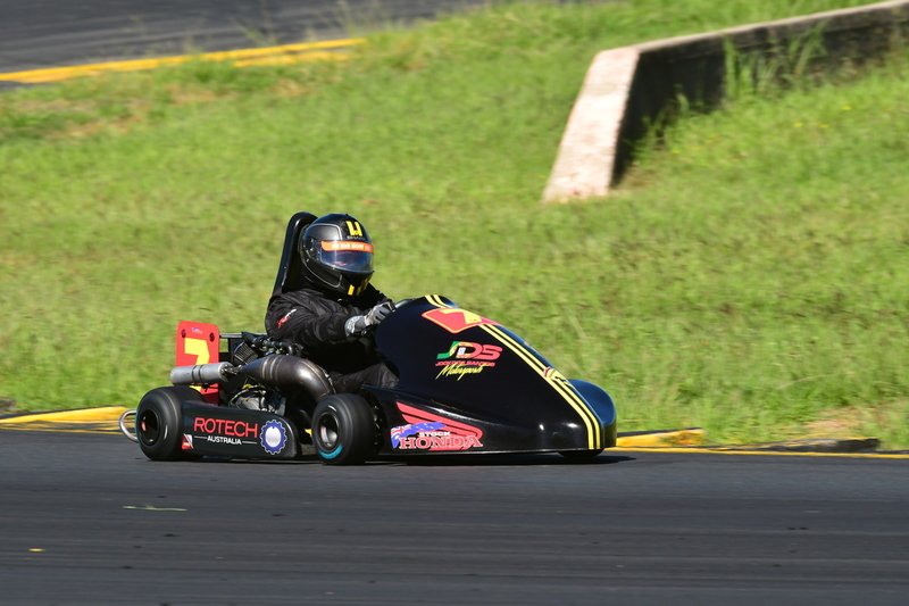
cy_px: 303
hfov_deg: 3.1
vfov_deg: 2.1
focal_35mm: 660
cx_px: 454
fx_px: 16660
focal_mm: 440
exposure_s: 1/640
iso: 500
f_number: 11
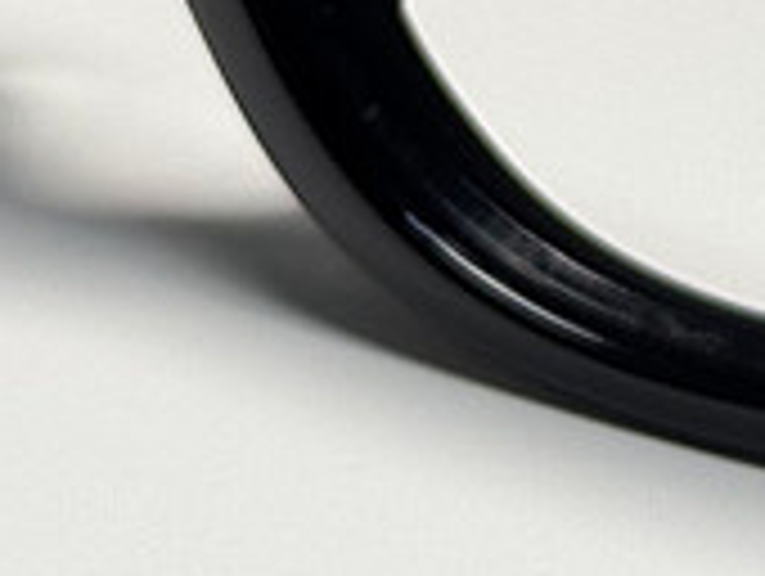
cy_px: -742
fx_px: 6241
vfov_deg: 5.1
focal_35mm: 282
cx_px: 1012
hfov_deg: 6.9
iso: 64
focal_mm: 6.76
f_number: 1.78
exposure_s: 1/147
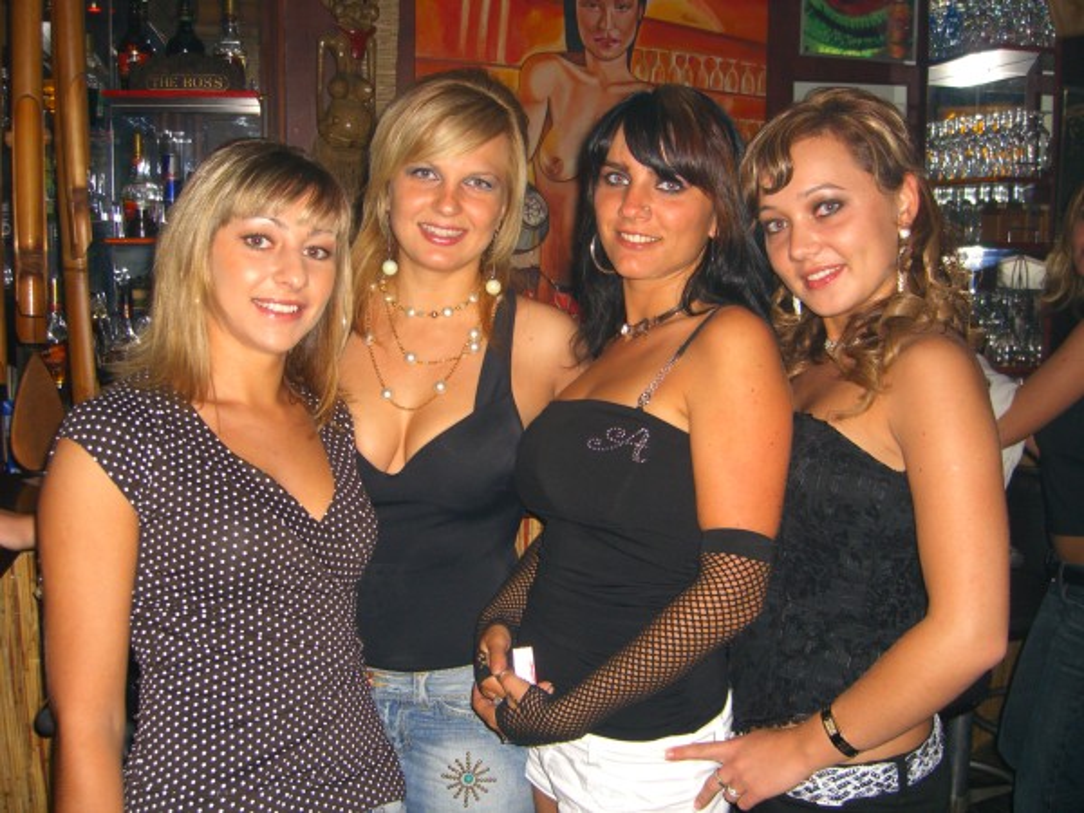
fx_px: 1190
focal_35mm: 38
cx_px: 542
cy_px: 406
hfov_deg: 49.0
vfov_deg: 37.7
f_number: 2.8
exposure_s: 1/60
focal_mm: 7.9
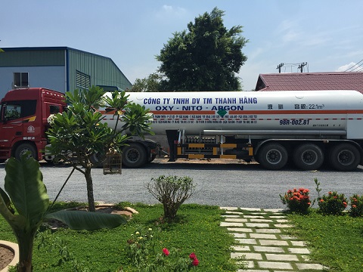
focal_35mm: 29
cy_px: 136
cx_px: 182
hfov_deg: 61.7
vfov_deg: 48.2
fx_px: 304
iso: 32
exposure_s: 1/2825
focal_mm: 4.15
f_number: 2.2
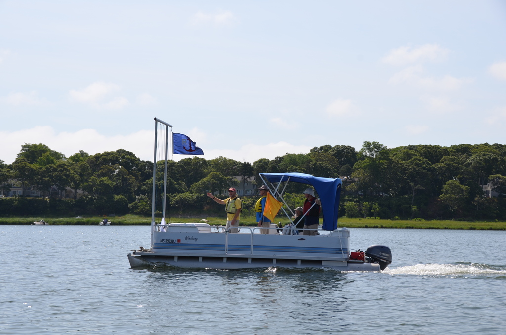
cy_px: 168
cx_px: 253
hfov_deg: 24.7
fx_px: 1157
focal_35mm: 82
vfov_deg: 16.5
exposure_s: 1/320
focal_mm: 55
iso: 100
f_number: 9
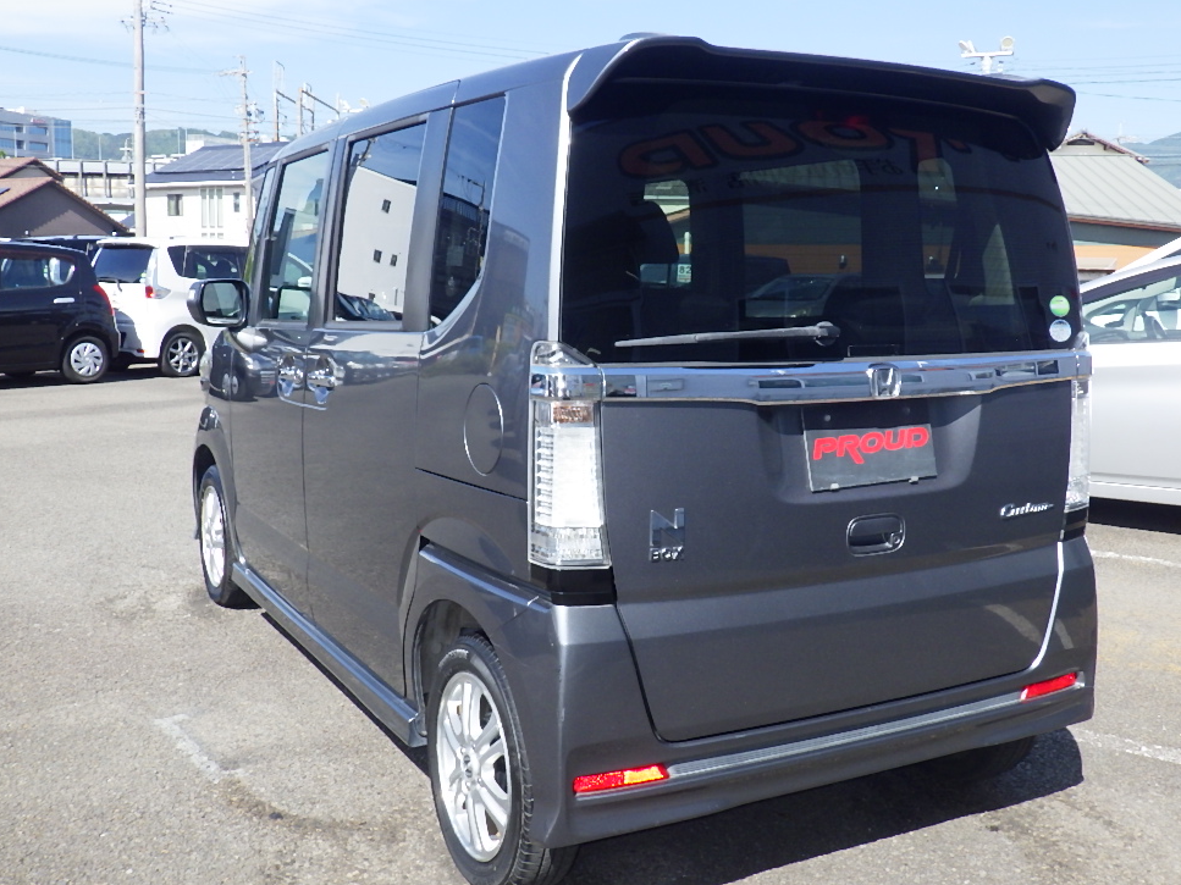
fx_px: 1228
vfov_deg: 39.6
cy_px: 458
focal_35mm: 36
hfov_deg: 51.3
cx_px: 622
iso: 250
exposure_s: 1/640
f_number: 4.6
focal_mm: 6.1
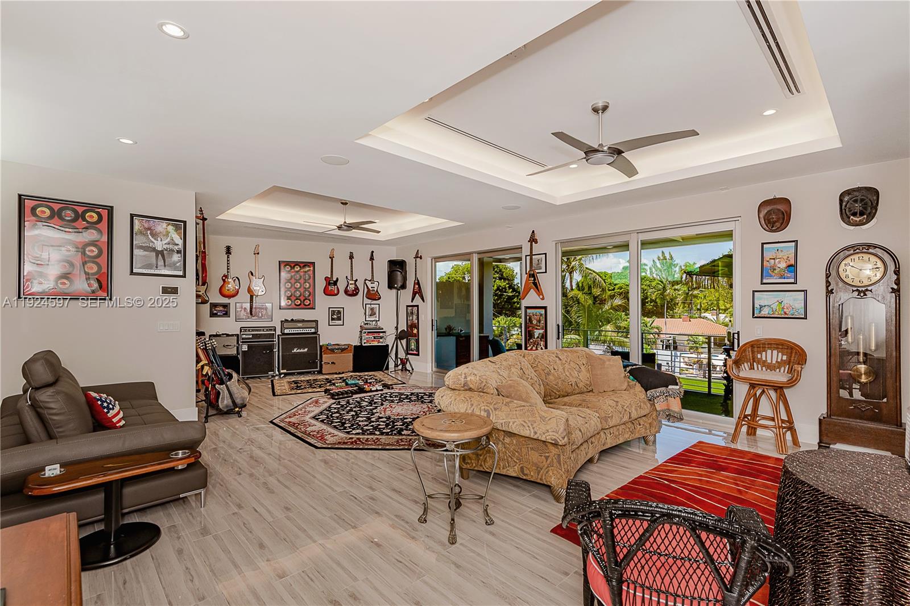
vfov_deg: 73.7
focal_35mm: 16
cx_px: 455
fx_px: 404
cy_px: 303
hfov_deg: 96.7
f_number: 8
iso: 400
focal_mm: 16
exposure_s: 1/200
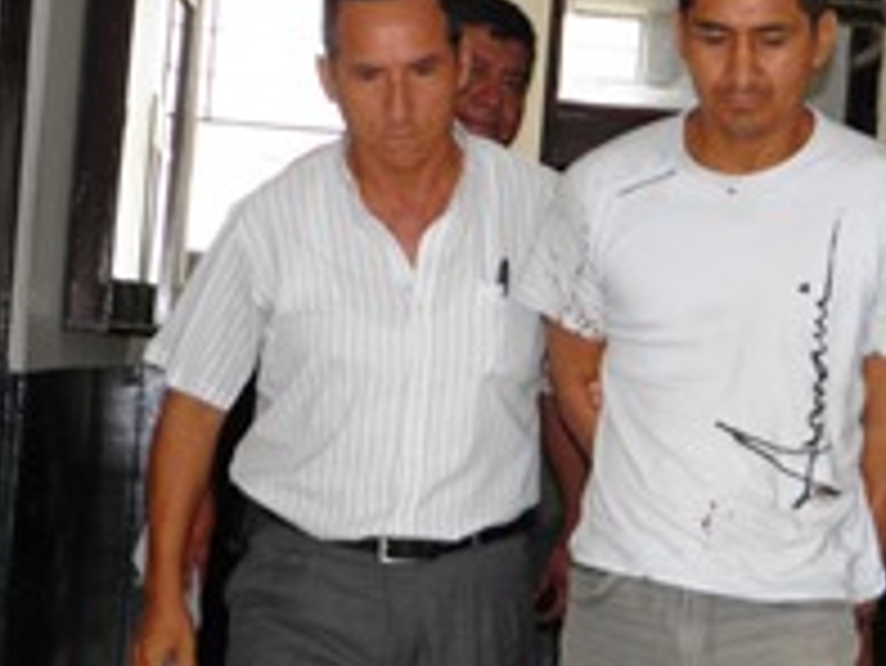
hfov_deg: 15.7
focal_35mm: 125
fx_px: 3201
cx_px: 576
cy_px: 490
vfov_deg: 11.8
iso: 100
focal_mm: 10
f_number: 3.6
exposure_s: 1/80
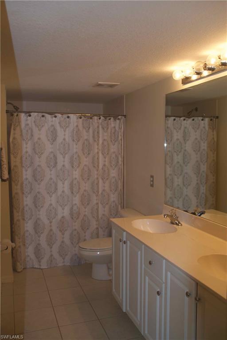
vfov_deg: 59.5
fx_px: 298
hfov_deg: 41.7
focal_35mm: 32
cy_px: 170
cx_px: 114
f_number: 4
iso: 200
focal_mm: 21
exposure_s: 1/125
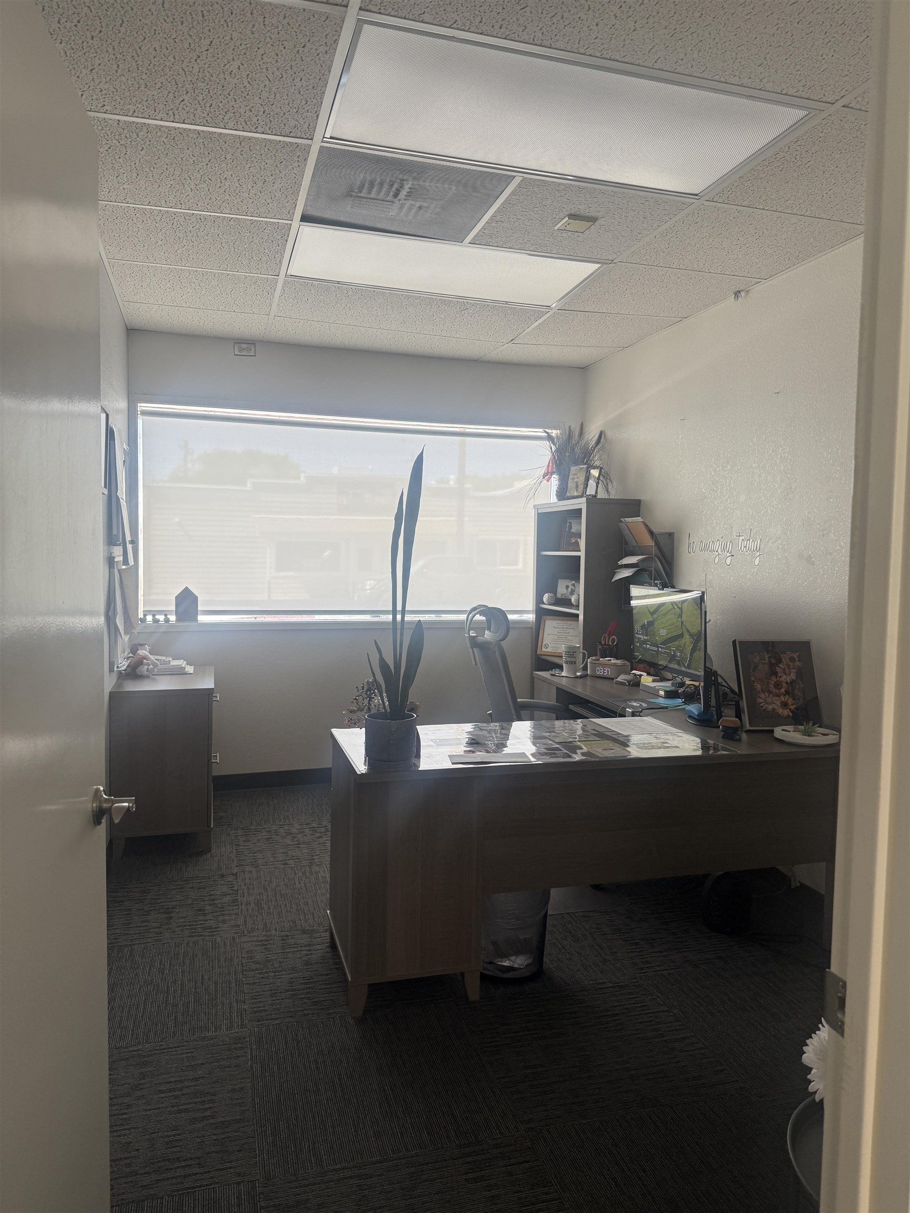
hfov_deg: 56.8
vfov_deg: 71.6
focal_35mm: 24
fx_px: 841
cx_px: 455
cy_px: 606
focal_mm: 6.76
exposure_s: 1/130
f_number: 1.78
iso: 80
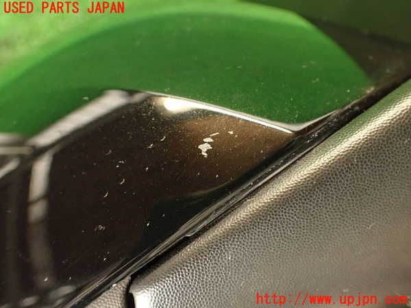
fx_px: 380
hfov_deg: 56.8
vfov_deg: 44.2
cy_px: 154
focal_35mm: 32
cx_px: 206
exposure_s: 1/30
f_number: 2.4
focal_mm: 5.79
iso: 640
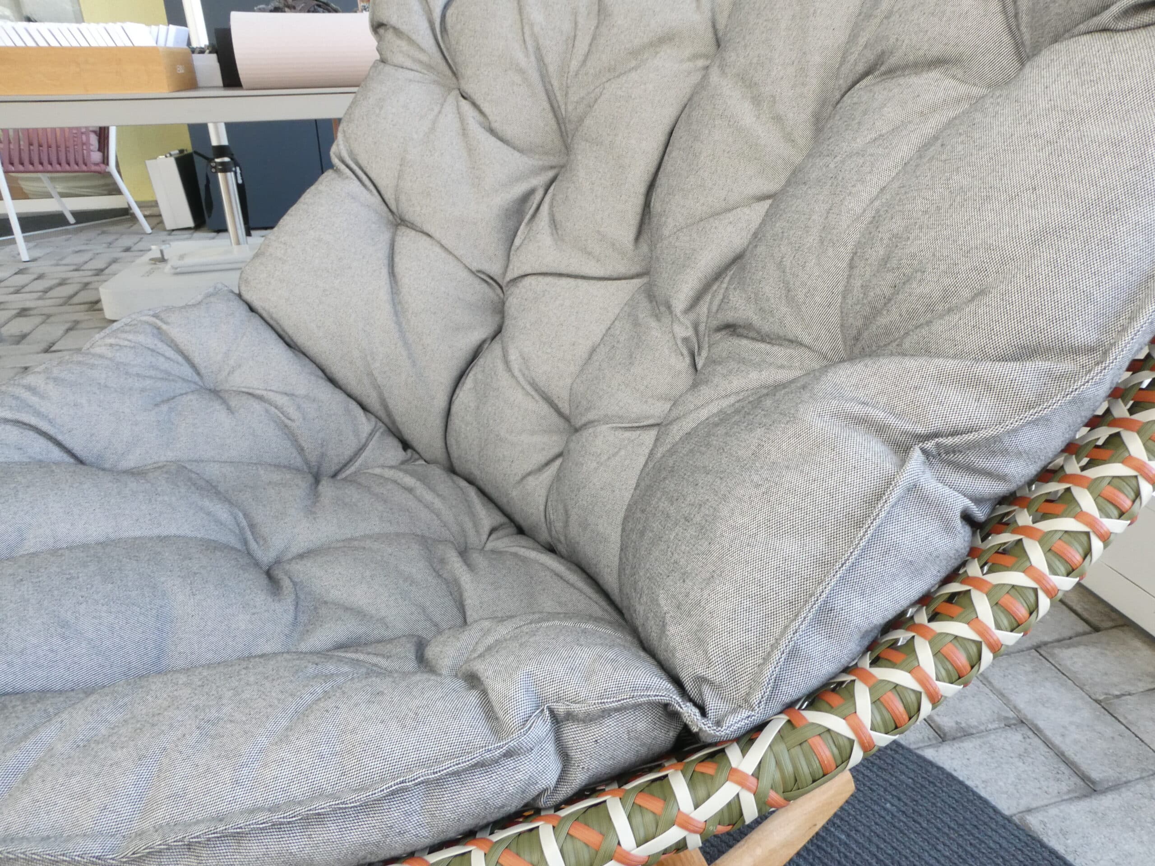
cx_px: 578
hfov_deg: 71.6
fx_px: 801
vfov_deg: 56.8
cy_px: 433
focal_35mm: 24
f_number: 3.3
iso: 200
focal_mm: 4.3
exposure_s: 1/60
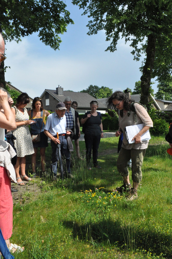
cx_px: 86
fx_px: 194
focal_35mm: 27
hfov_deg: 47.8
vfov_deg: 67.4
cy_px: 130
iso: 2500
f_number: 16
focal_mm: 18
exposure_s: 1/1000
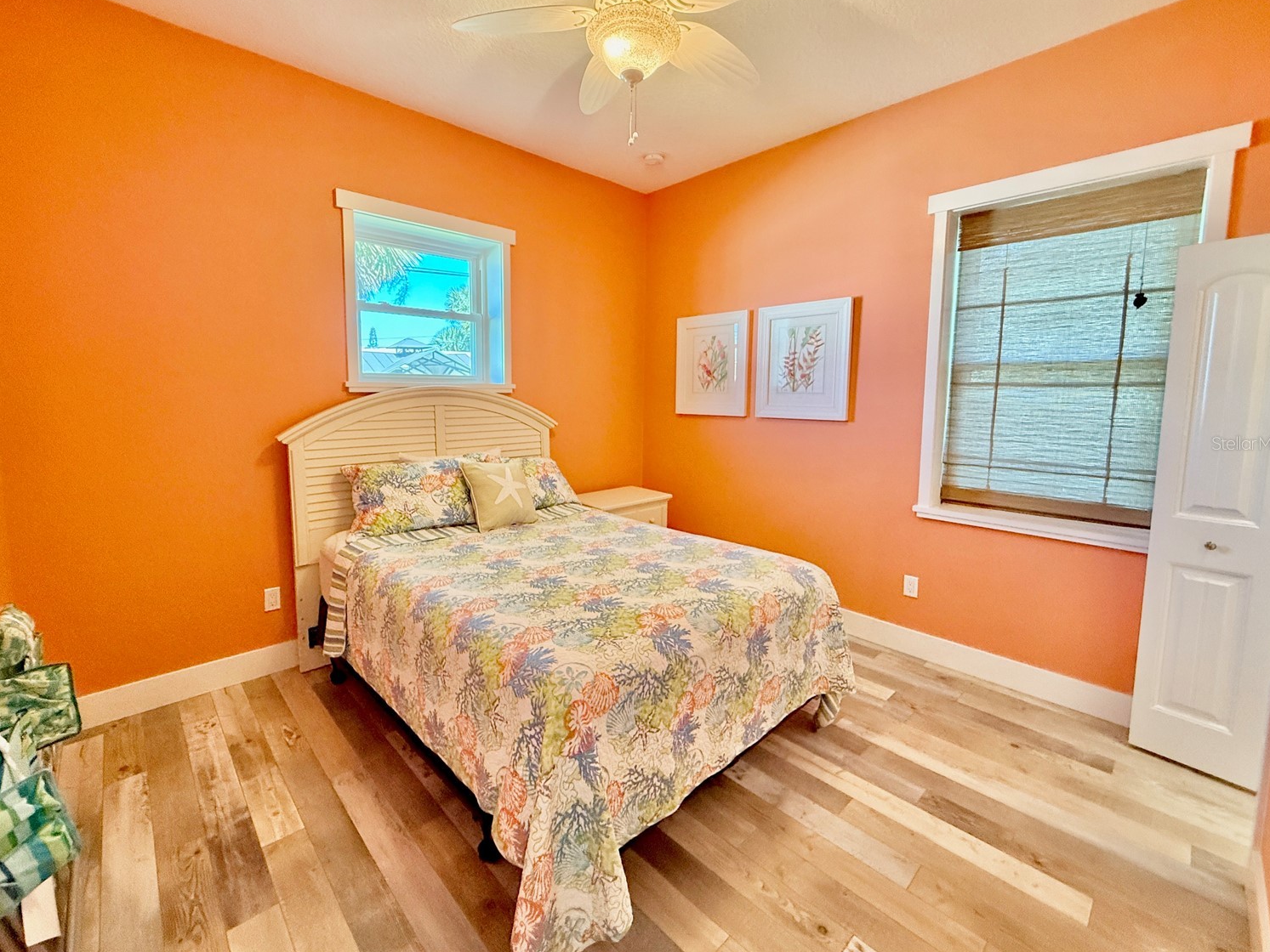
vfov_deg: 81.6
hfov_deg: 98.1
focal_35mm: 15
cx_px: 612
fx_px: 550
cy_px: 443
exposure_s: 1/120
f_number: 2.2
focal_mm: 2.22
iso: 500
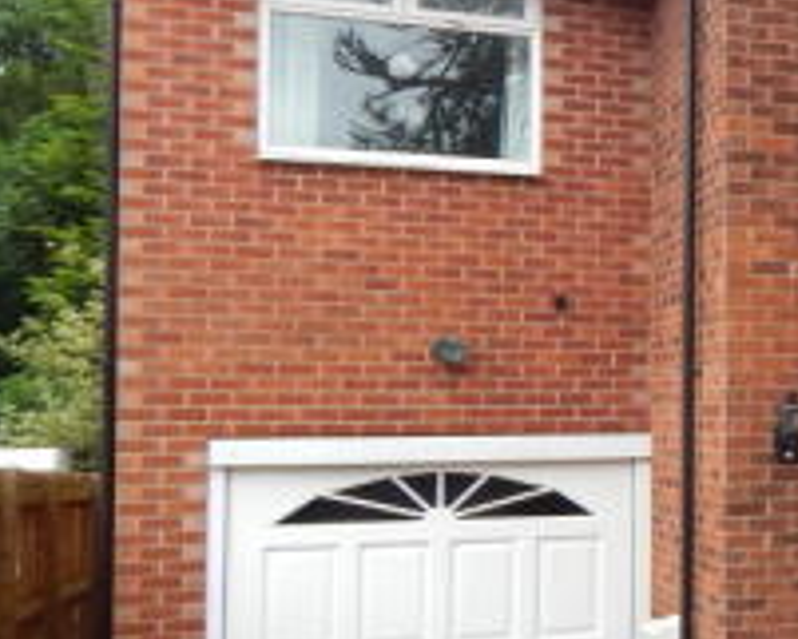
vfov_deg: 23.5
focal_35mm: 65
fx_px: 1536
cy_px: 371
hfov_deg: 24.7
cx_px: 1078
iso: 125
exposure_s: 1/500
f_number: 3
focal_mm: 4
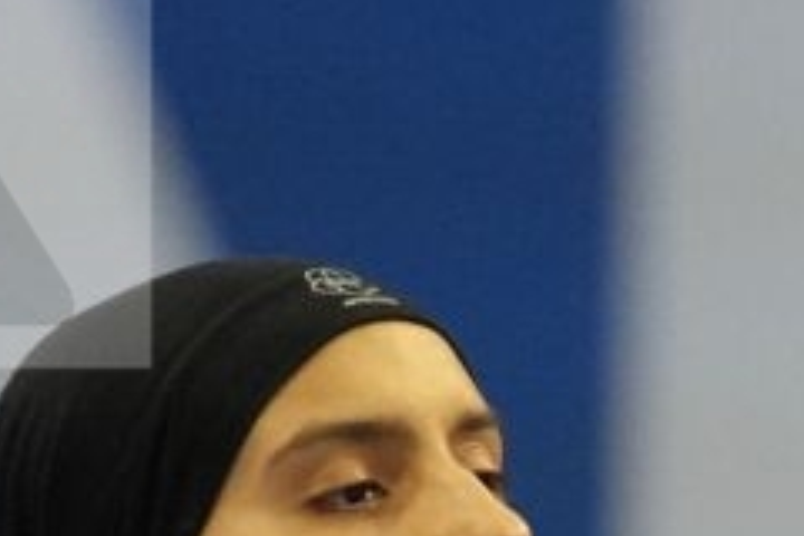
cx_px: 2110
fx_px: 30282
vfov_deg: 1.0
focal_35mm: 1356
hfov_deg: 1.5
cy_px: 1250
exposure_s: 1/1000
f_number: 2.8
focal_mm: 181
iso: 3200
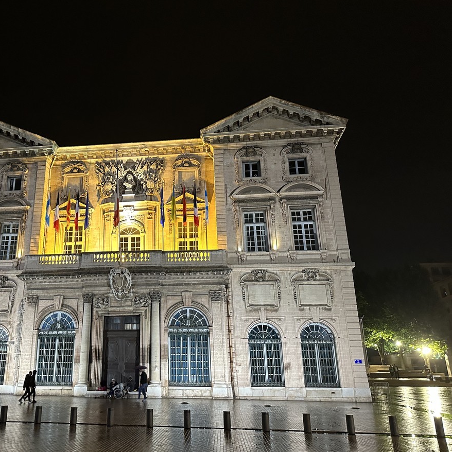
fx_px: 428
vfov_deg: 55.6
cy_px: 224
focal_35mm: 29
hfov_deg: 54.5
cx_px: 151
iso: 640
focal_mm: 6.86
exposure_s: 1/50
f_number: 1.78
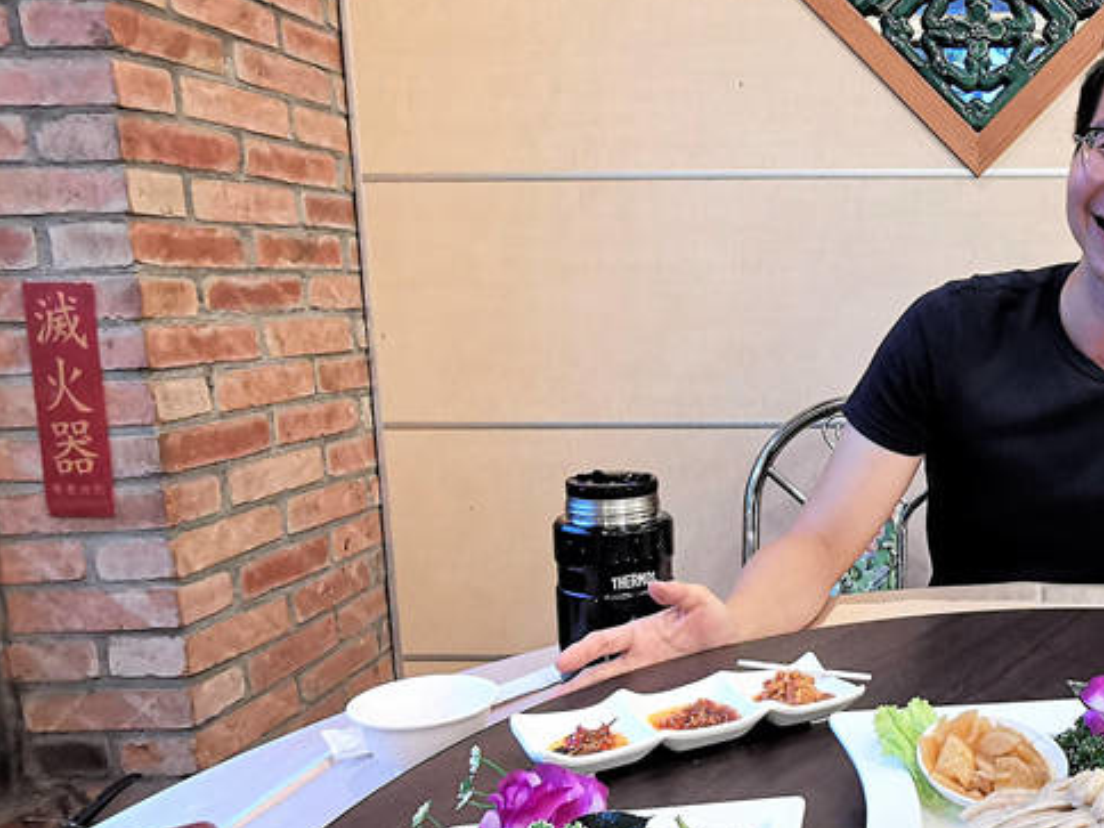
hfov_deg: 47.0
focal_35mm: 36
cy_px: 458
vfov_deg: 39.6
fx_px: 1148
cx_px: 963
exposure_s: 1/30
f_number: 2.2
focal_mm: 2.26
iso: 500
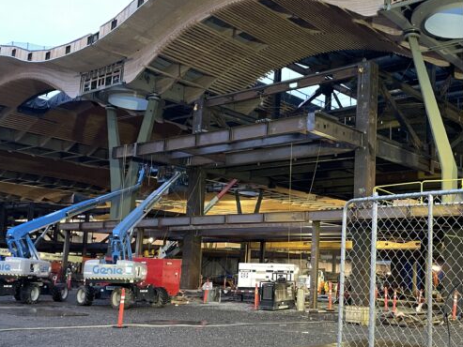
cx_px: 316
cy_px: 178
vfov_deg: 32.9
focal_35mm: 44
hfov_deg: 42.2
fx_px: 589
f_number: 1.6
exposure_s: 1/53
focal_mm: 4.2
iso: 500
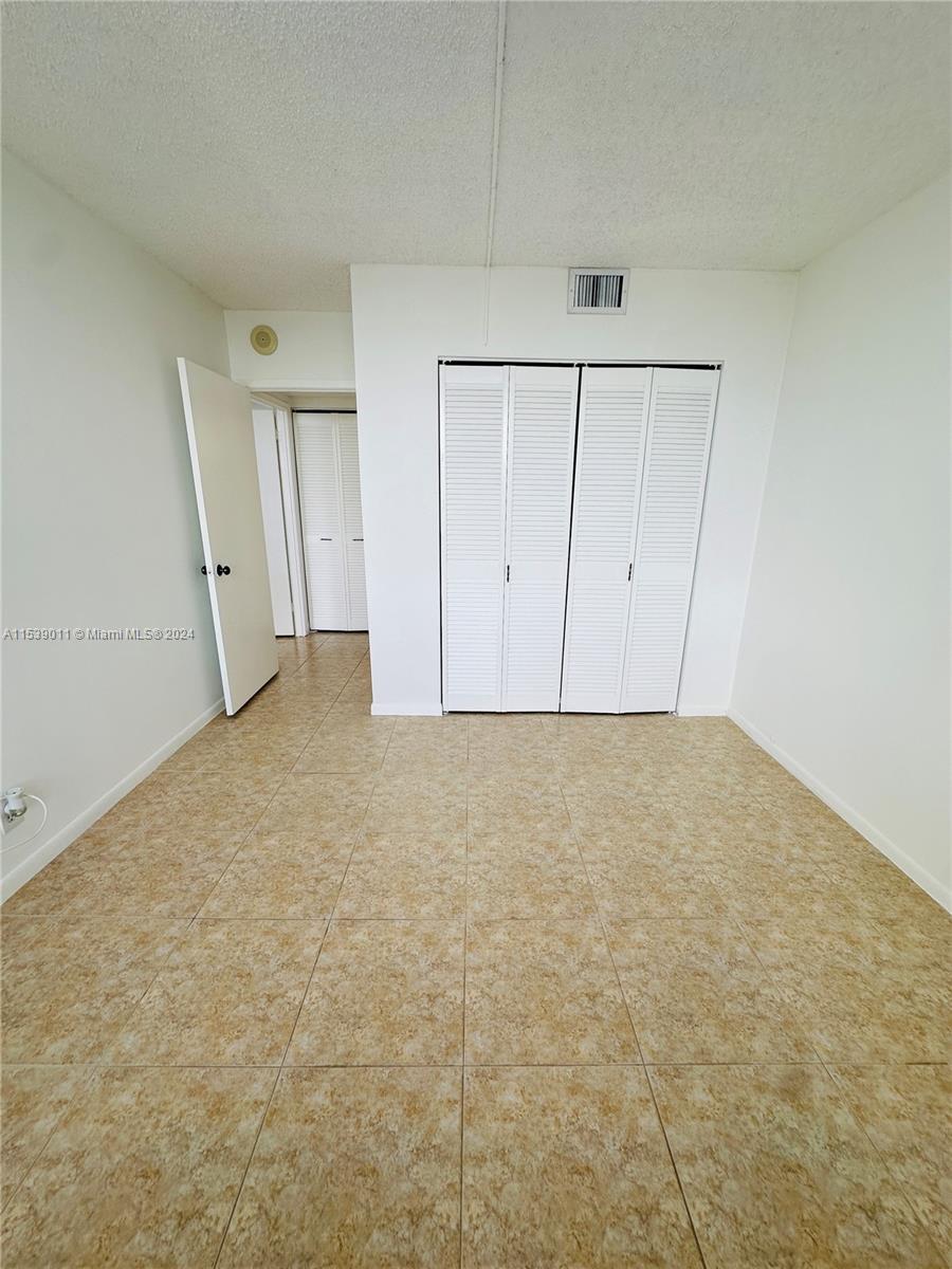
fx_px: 513
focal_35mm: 14
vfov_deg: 102.1
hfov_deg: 85.7
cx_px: 476
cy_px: 634
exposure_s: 1/126
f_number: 2.2
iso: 40
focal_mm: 2.22
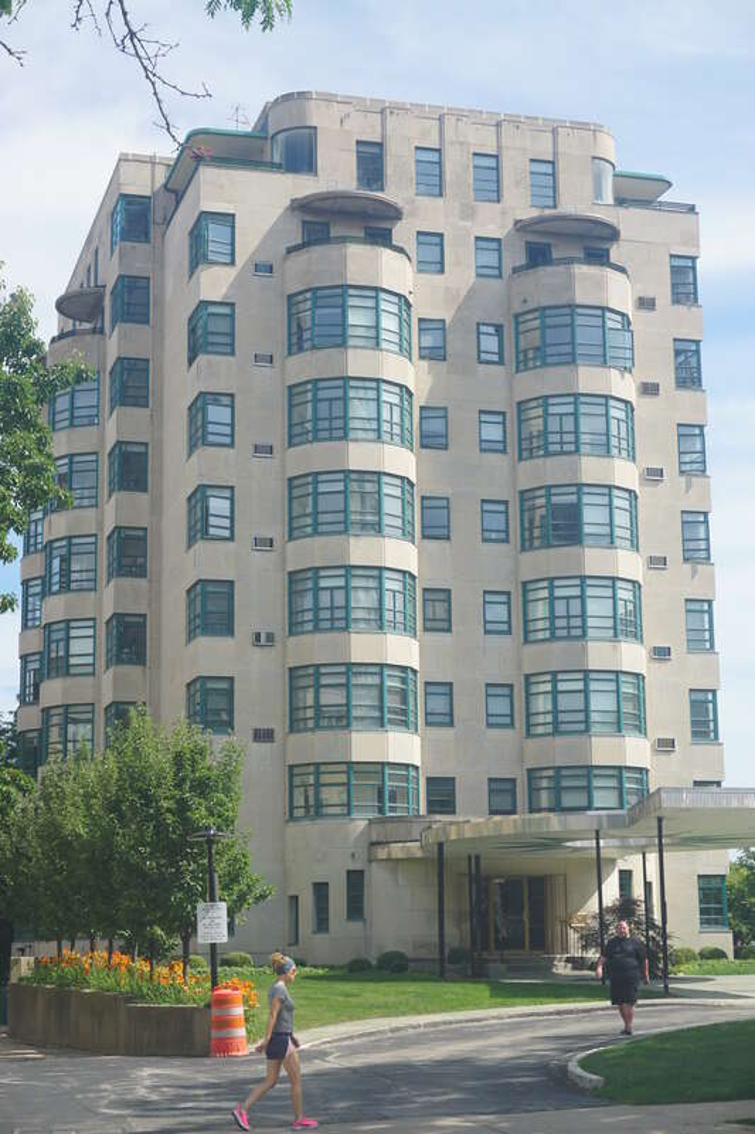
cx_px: 378
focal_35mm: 60
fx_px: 1888
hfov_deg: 22.6
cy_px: 567
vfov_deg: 33.4
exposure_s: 1/125
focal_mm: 40
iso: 100
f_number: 9
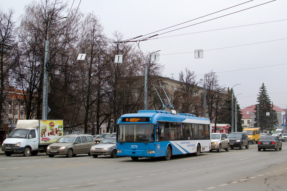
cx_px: 144
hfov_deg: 37.9
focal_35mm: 52
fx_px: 419
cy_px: 96
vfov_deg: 25.8
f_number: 4
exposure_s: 1/1600
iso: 800
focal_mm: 35
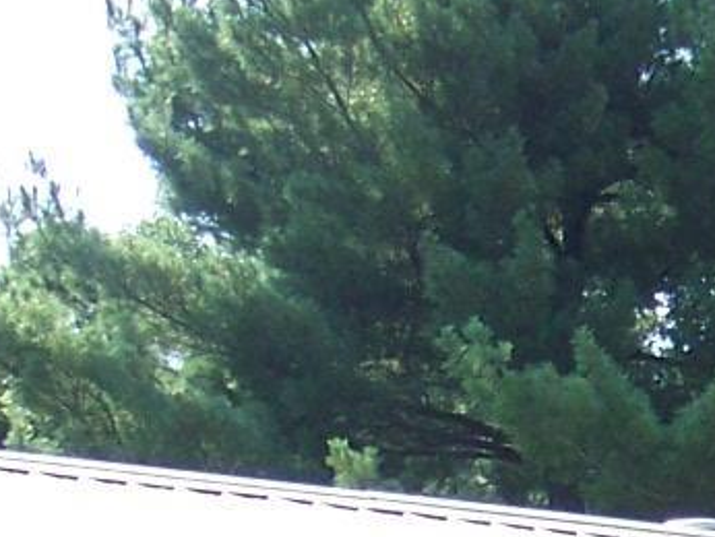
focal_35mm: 213
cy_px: 973
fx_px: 4403
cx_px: 734
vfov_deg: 6.8
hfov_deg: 9.2
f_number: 2.8
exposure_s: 1/250
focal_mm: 5.85
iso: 64
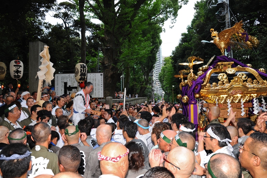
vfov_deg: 53.1
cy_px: 89
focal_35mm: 24
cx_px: 134
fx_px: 178
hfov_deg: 73.8
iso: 1000
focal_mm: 24
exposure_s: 1/30
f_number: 9
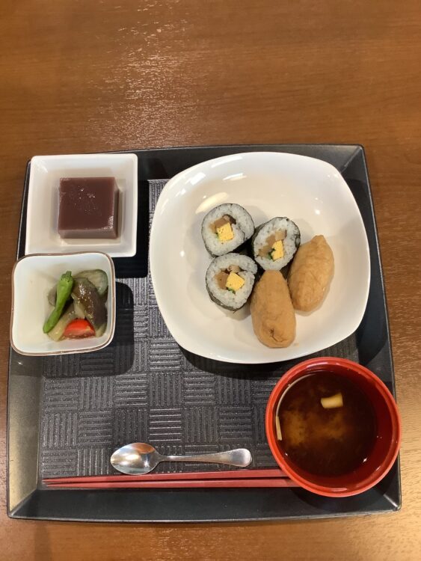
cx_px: 210
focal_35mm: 31
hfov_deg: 45.5
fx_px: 502
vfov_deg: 58.3
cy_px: 280
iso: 160
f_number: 2.4
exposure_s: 1/60
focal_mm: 3.3
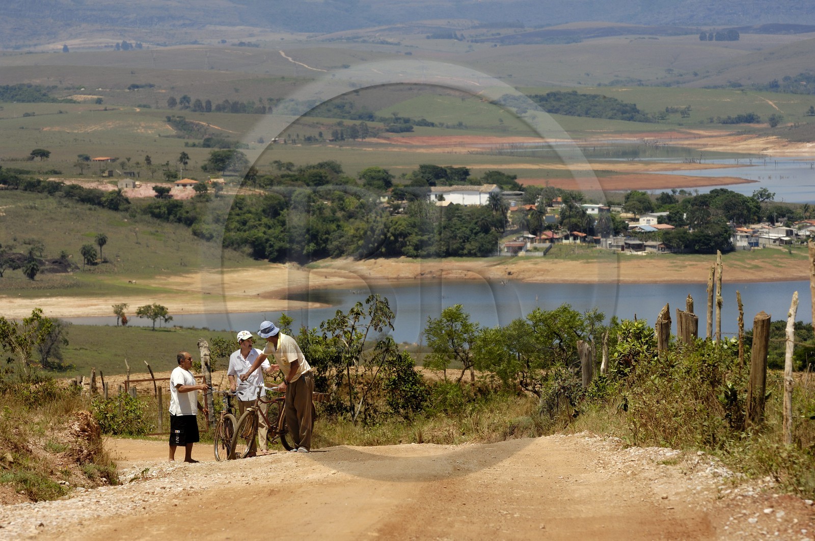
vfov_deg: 6.8
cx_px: 408
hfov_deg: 10.2
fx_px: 4578
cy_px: 270
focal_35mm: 202
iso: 100
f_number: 7.1
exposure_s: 1/320
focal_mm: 135
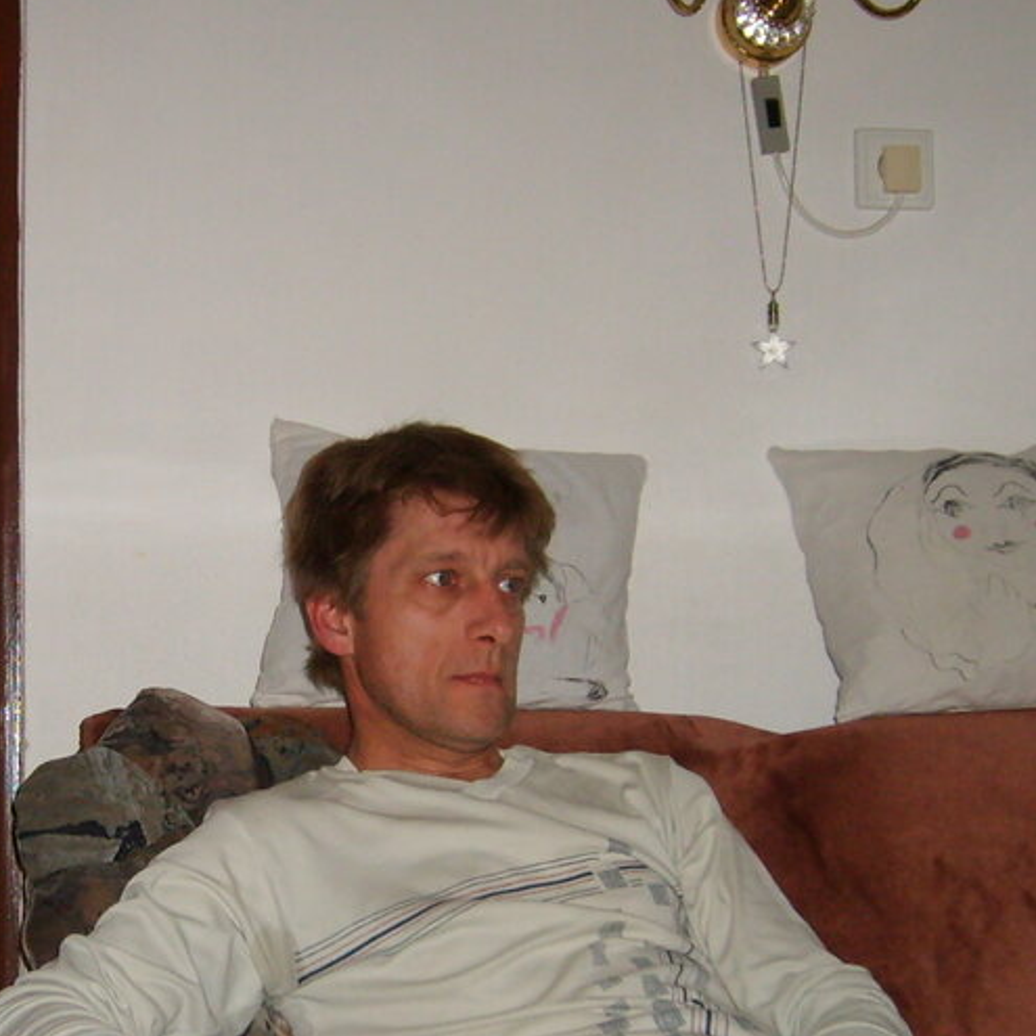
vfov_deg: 23.0
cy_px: 674
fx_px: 2540
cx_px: 184
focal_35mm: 75
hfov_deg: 22.7
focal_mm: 5.8
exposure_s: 1/45
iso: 100
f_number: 2.8
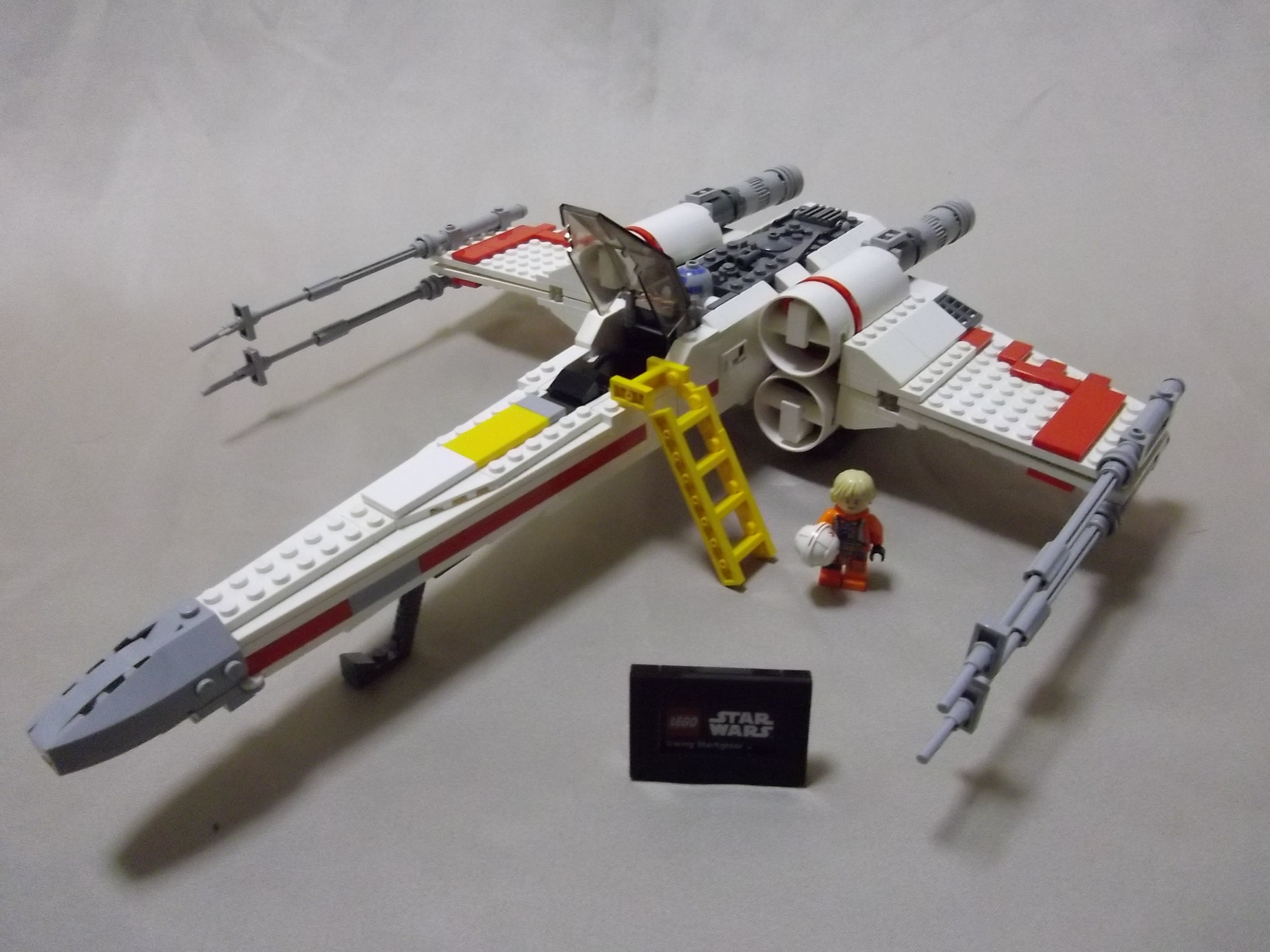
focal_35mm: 27
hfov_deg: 65.3
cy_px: 476
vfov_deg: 51.4
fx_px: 991
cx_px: 635
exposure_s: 1/50
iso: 665
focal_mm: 4.9
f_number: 3.2
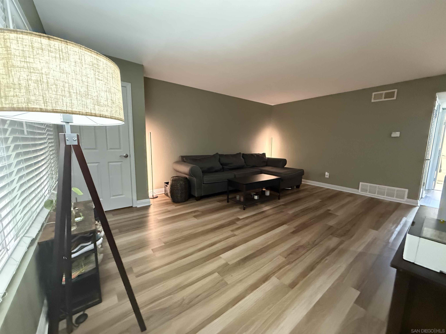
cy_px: 167
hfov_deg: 102.1
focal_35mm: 14
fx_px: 180
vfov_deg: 85.7
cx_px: 223
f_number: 2.2
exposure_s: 1/60
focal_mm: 2.22
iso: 1250
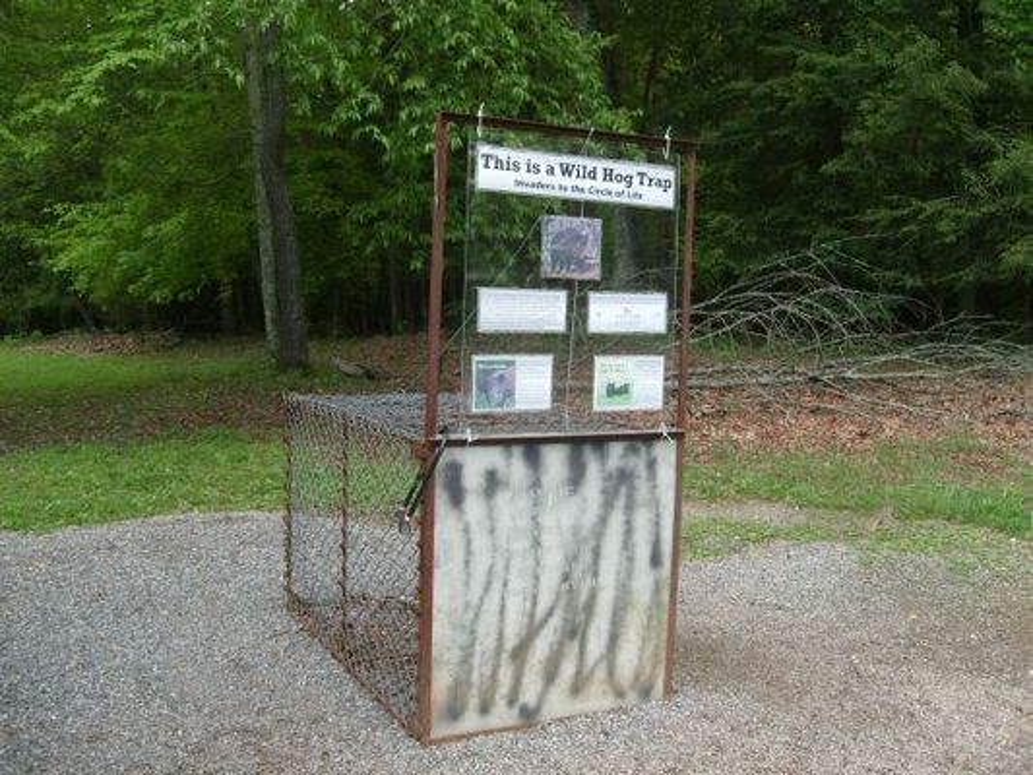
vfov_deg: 40.7
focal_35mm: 35
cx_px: 516
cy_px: 388
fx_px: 1045
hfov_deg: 52.6
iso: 80
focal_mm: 5.8
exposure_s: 1/125
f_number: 2.8
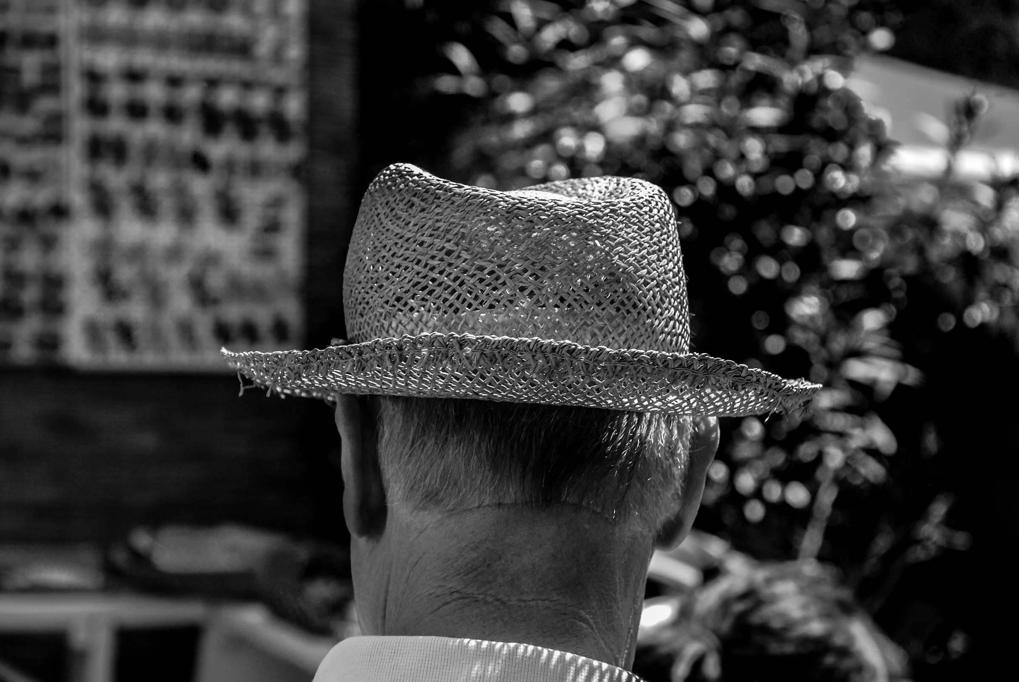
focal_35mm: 112
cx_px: 510
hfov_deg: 18.2
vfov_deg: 12.2
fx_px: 3188
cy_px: 341
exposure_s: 1/320
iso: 200
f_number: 5.6
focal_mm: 75
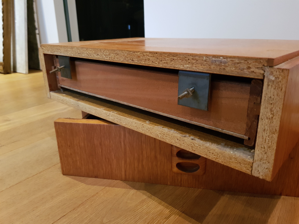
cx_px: 150
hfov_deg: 67.3
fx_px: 225
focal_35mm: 26
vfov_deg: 53.1
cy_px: 112
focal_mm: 4.2
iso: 320
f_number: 1.7
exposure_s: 1/10
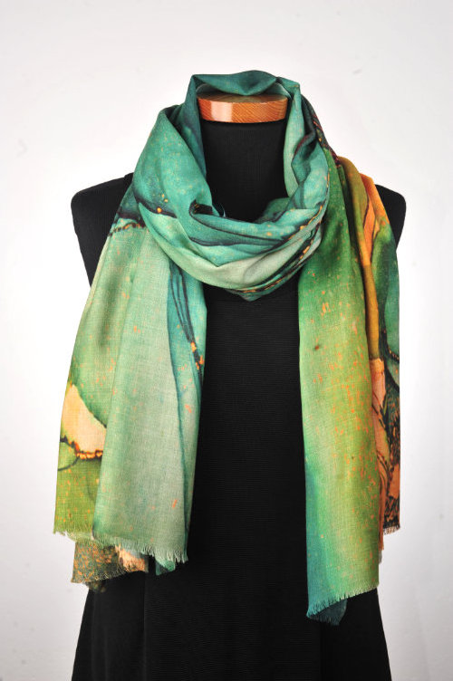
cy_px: 340
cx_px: 226
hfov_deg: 26.9
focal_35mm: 50
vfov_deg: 39.6
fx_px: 945
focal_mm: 50
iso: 200
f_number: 10
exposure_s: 1/100
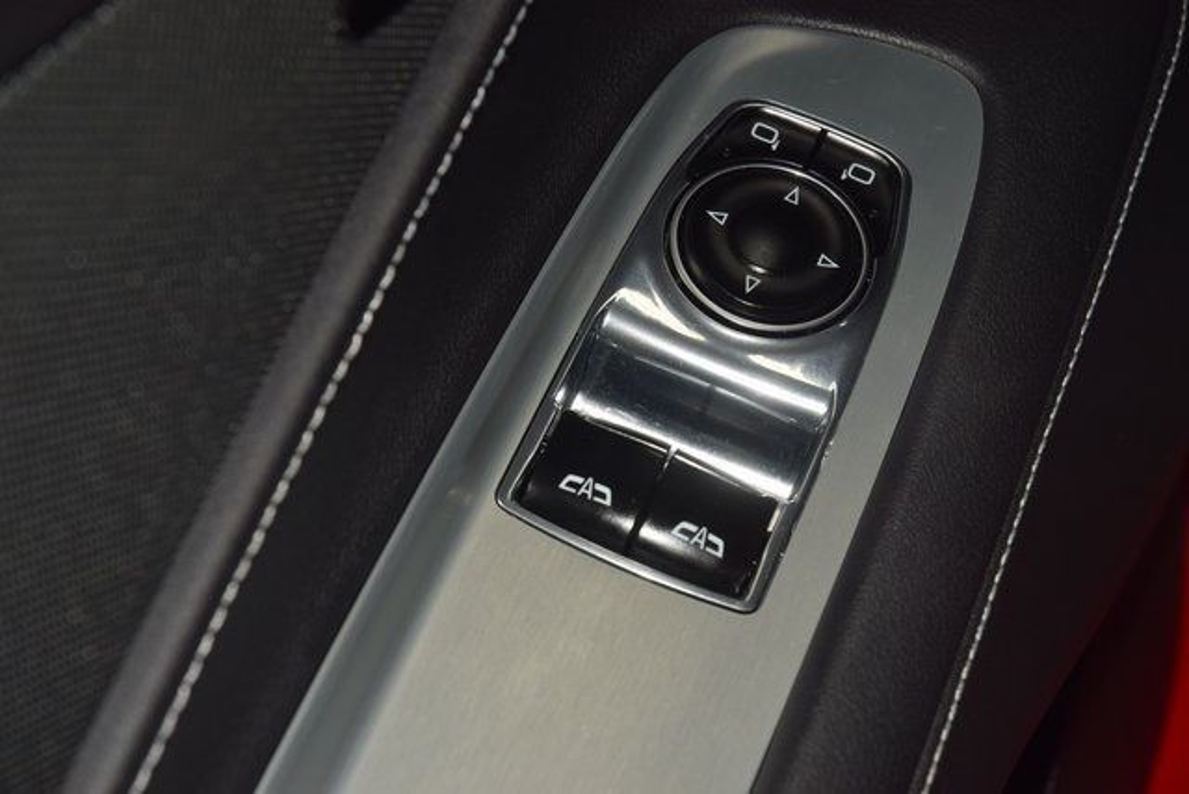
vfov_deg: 13.0
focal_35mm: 105
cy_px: 397
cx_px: 594
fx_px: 3468
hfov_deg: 19.5
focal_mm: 70
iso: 100
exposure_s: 1/125
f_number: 8
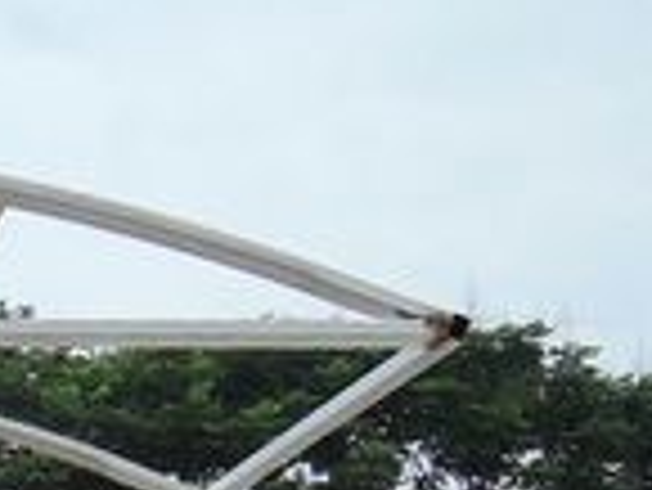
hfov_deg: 16.7
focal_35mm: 99
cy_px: 773
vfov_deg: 13.9
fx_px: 1866
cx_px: -499
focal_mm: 5.1
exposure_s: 1/160
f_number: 2.8
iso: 80
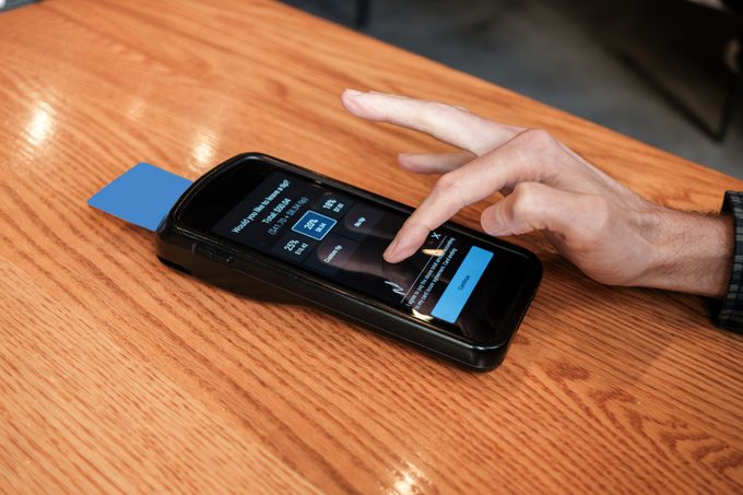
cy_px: 248
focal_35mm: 41
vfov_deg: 32.6
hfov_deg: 47.4
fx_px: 846
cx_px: 372
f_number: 2.8
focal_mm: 27
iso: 640
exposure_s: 1/100
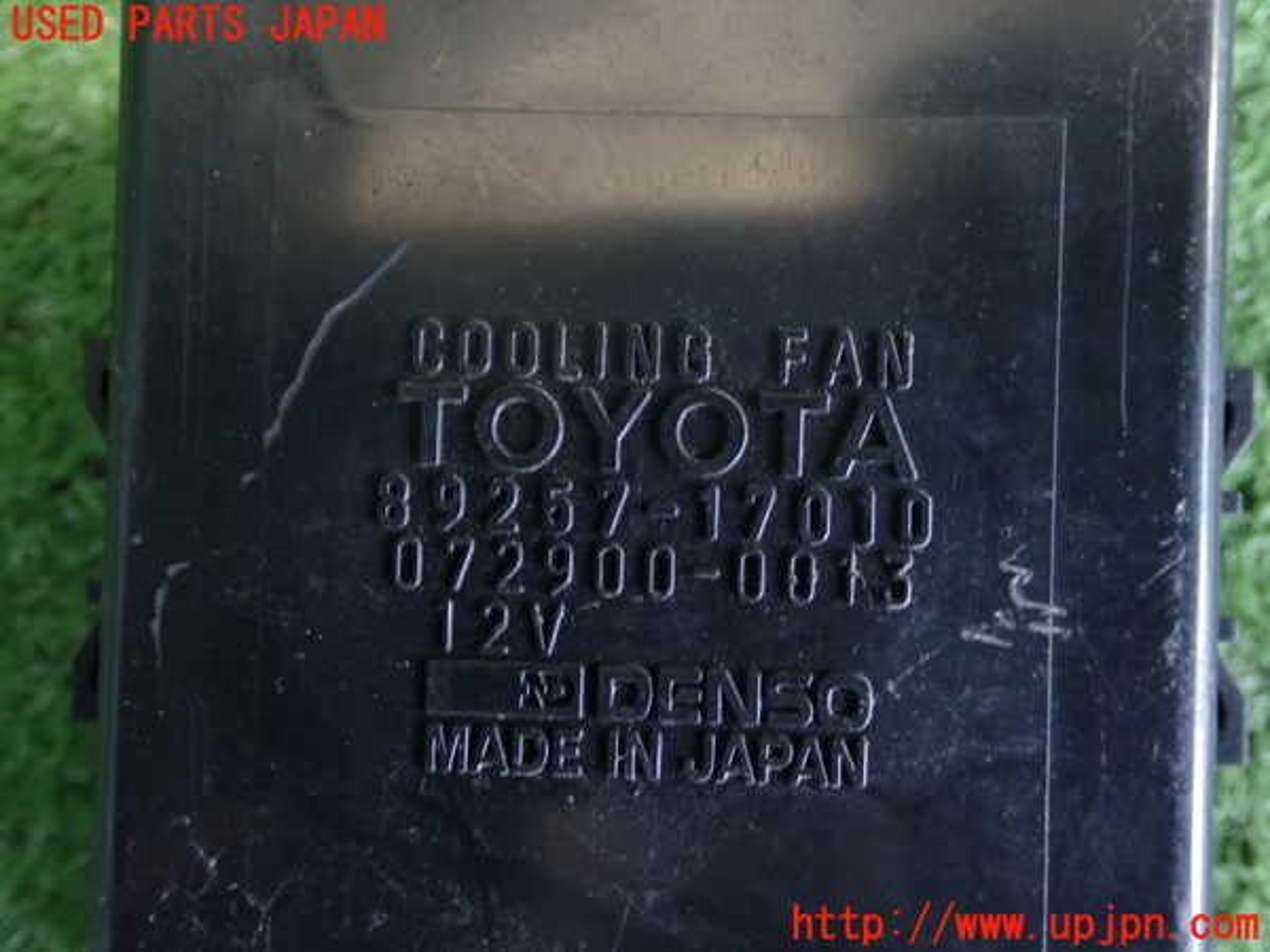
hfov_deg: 42.9
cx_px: 635
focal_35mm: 44
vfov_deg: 32.9
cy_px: 476
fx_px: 1614
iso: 1250
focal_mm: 7.84
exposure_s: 1/10
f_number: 2.9
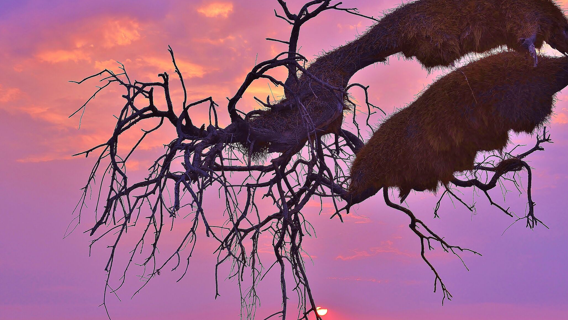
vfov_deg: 17.0
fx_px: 1069
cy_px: 174
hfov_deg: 29.7
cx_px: 305
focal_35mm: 71
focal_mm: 58
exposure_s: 1/125
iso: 200
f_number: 5.6
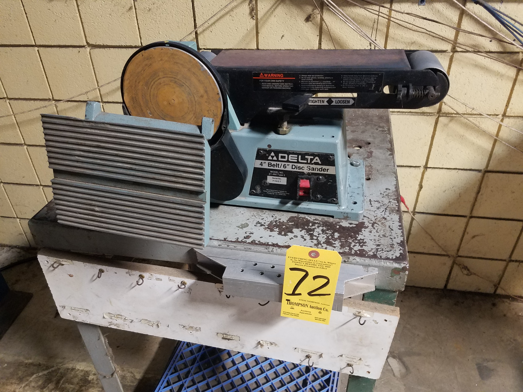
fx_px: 393
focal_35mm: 26
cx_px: 262
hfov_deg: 67.3
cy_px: 196
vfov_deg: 53.1
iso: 200
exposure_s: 1/15
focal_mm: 4.2
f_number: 1.7
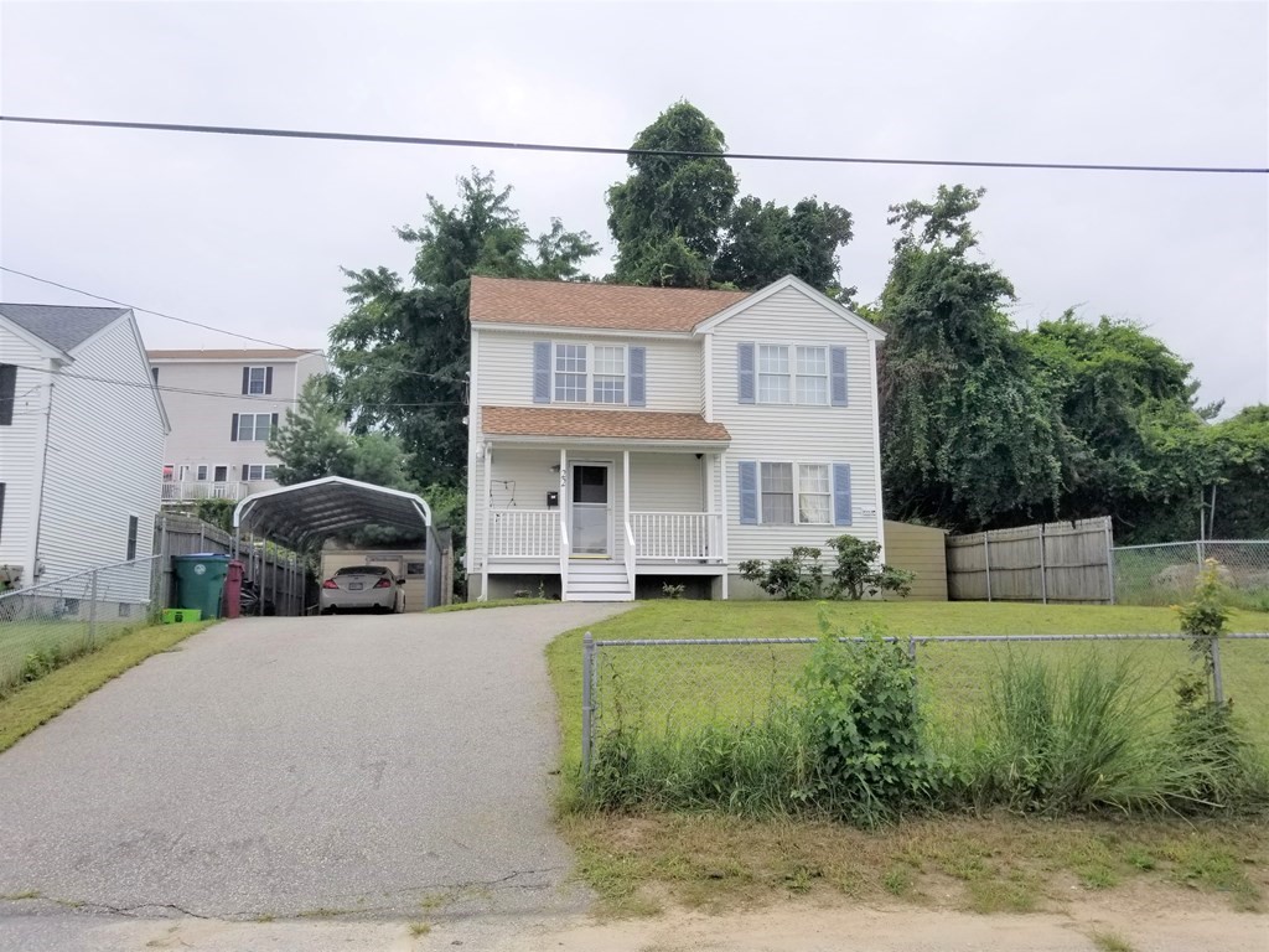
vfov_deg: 53.1
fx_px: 953
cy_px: 476
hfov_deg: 67.3
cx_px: 634
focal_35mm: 26
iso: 50
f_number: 1.7
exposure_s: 1/1324
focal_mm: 4.3
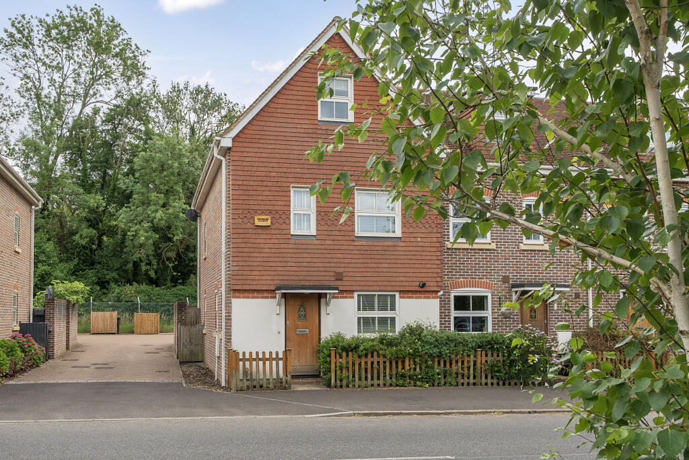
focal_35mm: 31
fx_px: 593
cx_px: 344
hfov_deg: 60.3
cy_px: 230
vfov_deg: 42.3
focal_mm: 21
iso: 400
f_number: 8
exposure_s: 1/250
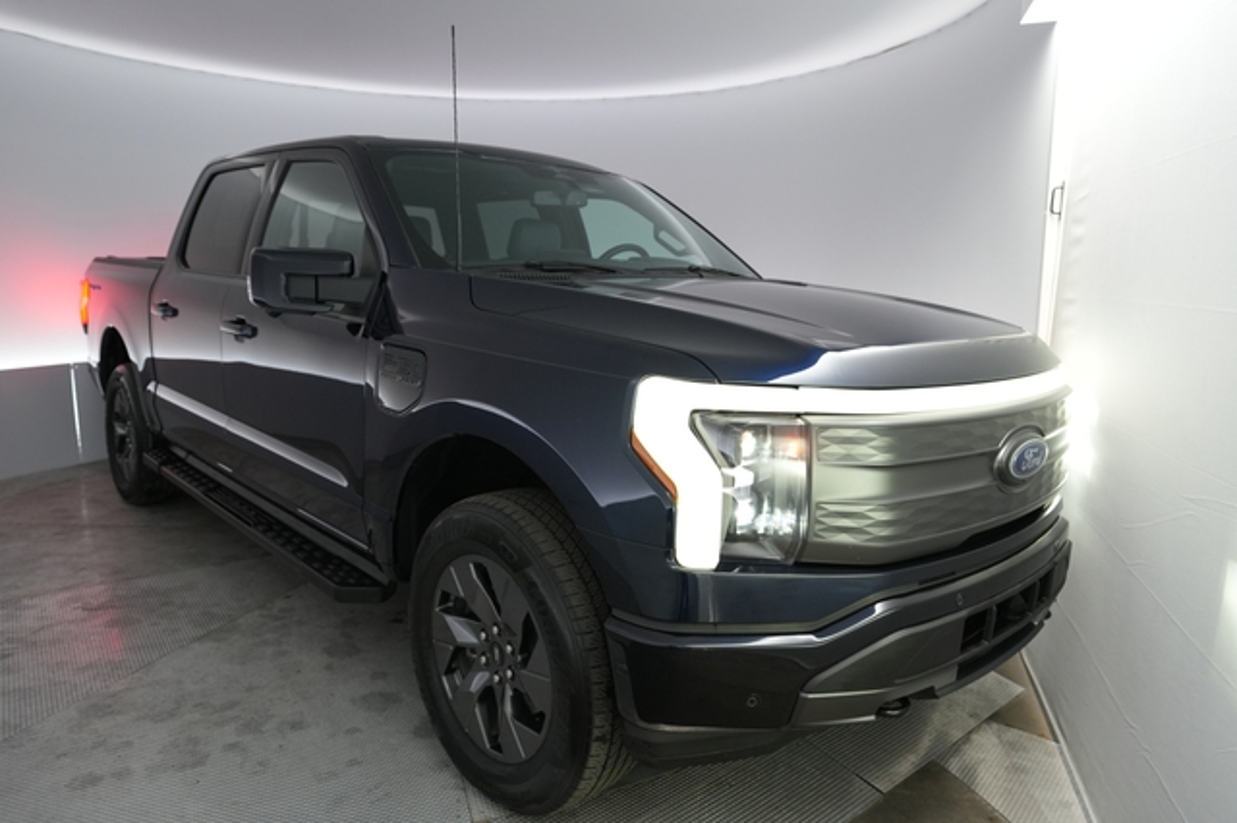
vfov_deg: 53.1
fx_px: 824
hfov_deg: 73.8
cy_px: 412
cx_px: 618
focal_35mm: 24
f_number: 3.5
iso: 1600
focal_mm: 24
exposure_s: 1/160
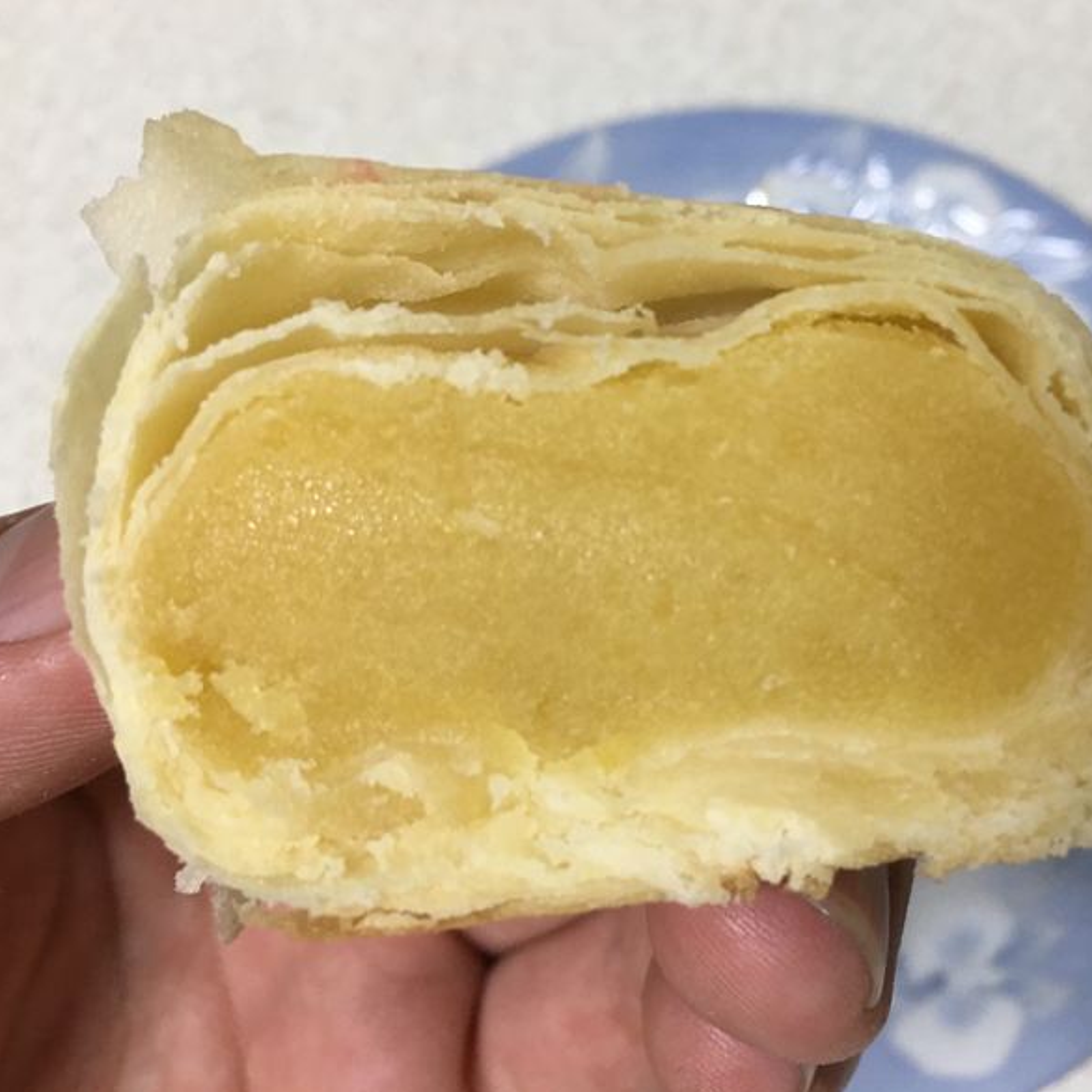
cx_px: 650
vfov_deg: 47.2
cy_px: 542
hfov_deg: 47.0
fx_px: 1249
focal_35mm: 35
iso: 40
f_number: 2.2
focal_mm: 4.15
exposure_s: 1/15
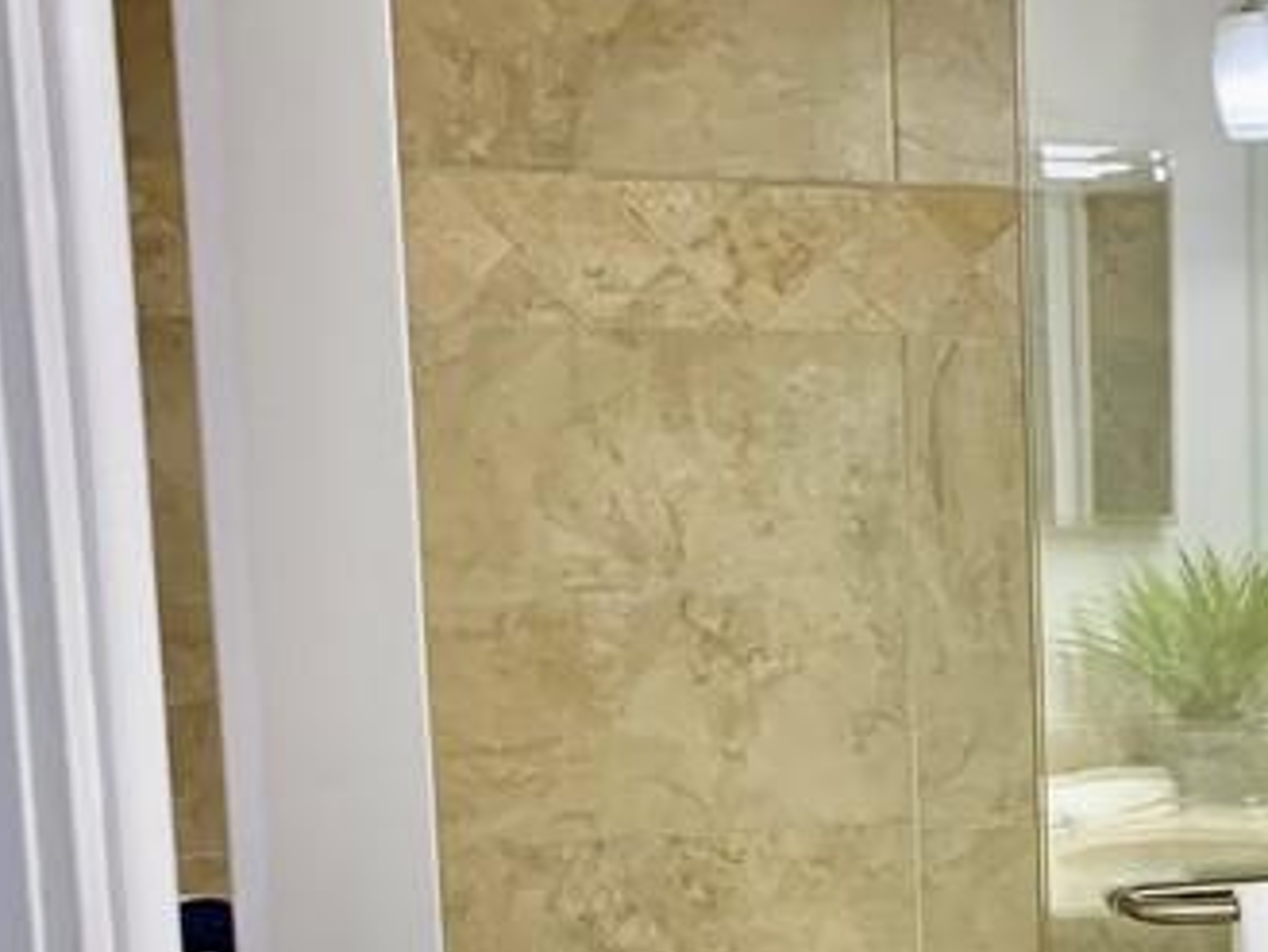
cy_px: 983
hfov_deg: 22.0
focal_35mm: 81
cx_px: 1580
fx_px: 2968
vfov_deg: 17.7
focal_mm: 4.25
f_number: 1.8
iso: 100
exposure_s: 1/81
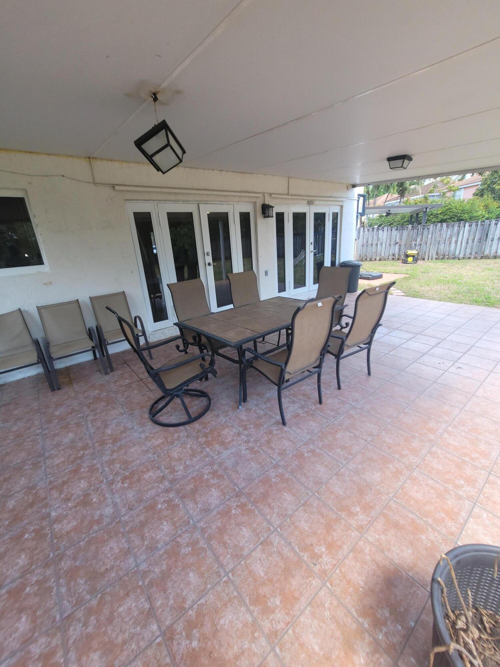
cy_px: 334
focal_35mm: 13
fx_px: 250
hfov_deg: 89.9
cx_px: 250
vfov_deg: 106.2
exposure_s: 1/189
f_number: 2.2
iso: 64
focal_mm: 2.2
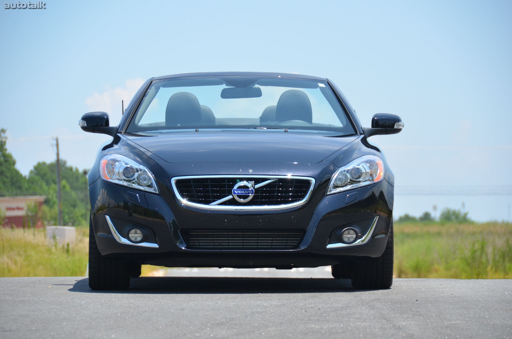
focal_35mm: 195
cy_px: 170
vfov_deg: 7.0
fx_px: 2768
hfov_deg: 10.6
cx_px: 256
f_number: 5.6
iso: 400
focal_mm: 130
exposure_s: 1/1250
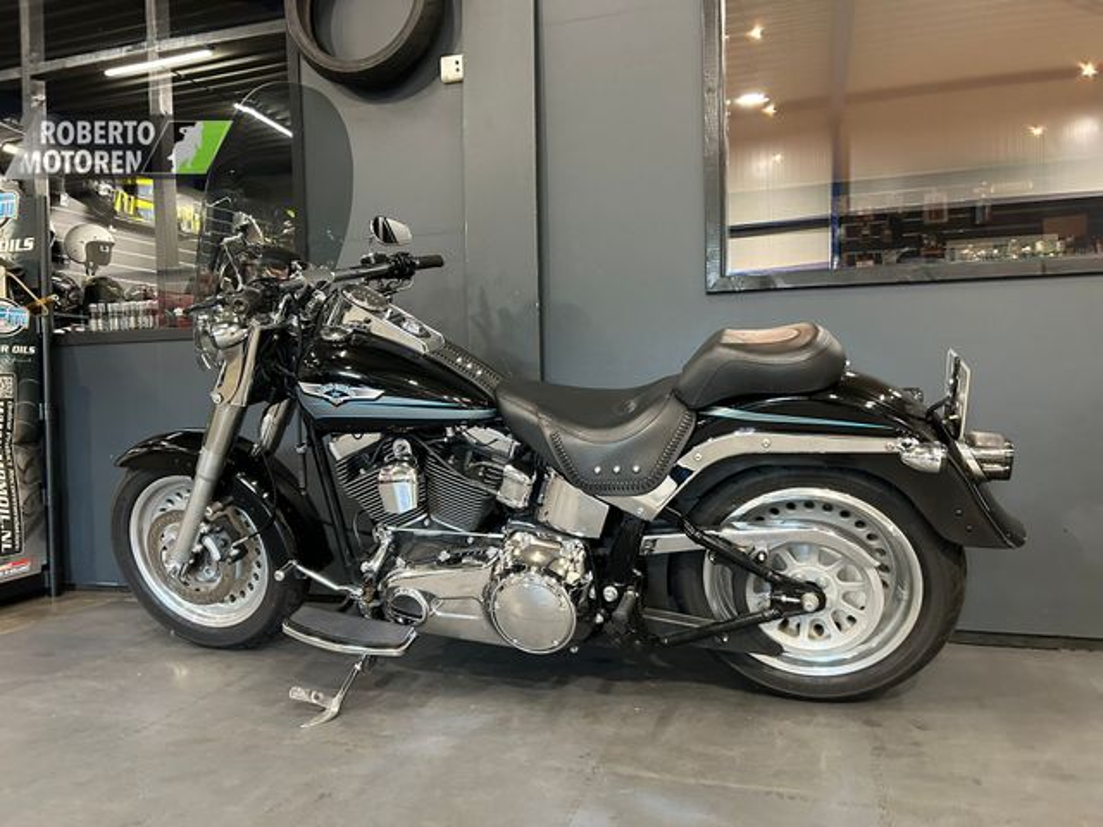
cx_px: 552
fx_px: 828
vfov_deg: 53.1
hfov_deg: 67.3
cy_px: 414
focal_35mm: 26
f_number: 1.5
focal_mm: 5.7
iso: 320
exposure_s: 1/50
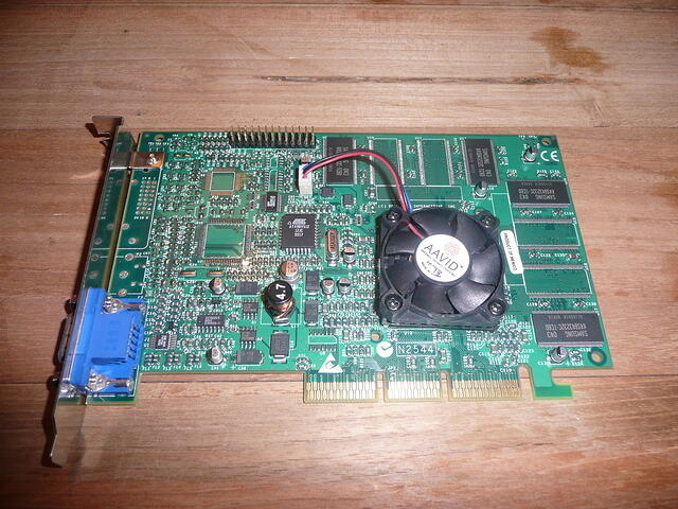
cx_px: 339
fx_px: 548
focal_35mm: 28
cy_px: 254
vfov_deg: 49.7
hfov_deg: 63.4
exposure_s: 1/30
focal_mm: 4.6
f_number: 3.3
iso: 100
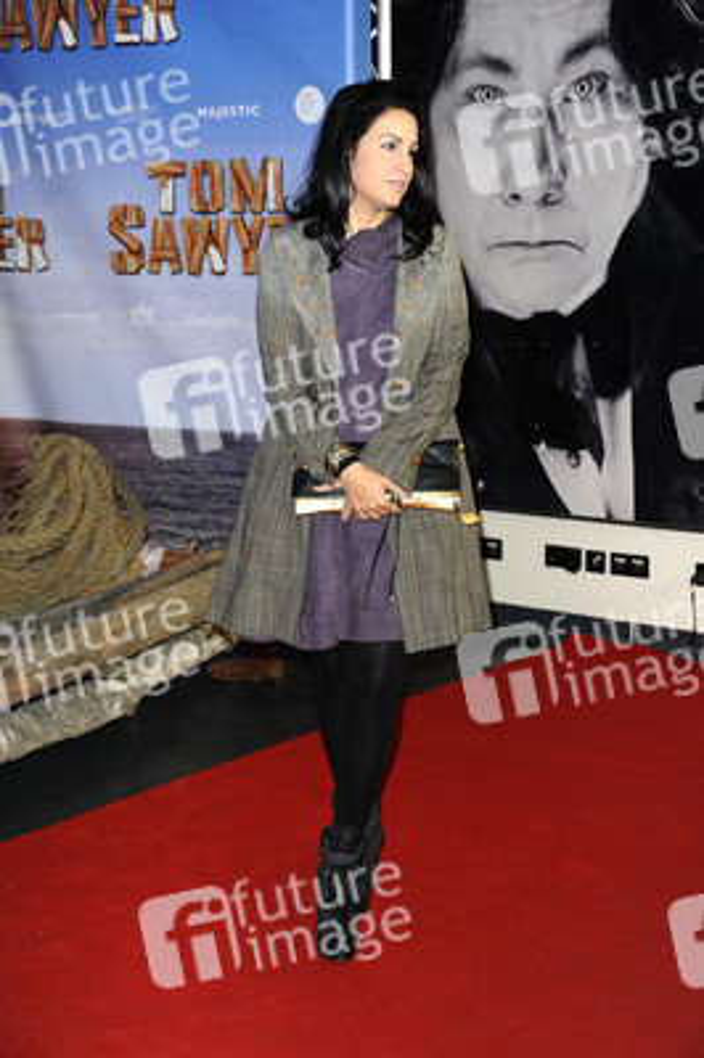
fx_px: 1822
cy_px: 529
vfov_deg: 32.4
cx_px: 352
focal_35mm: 62
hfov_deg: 21.9
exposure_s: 1/160
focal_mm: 62
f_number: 5.6
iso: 800
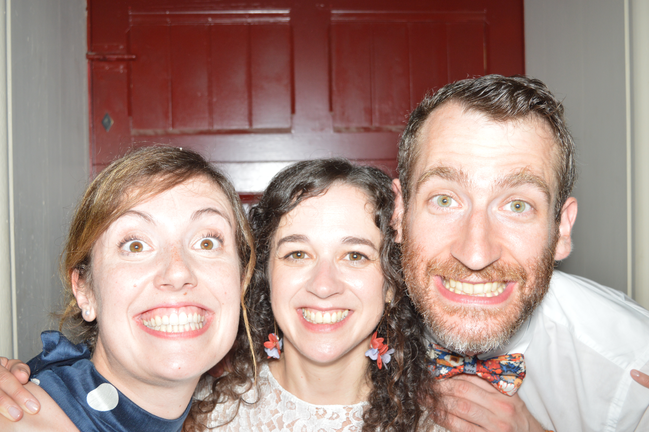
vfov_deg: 34.1
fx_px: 702
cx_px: 324
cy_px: 216
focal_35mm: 39
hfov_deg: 49.6
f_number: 5.6
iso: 400
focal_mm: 26
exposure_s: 1/100
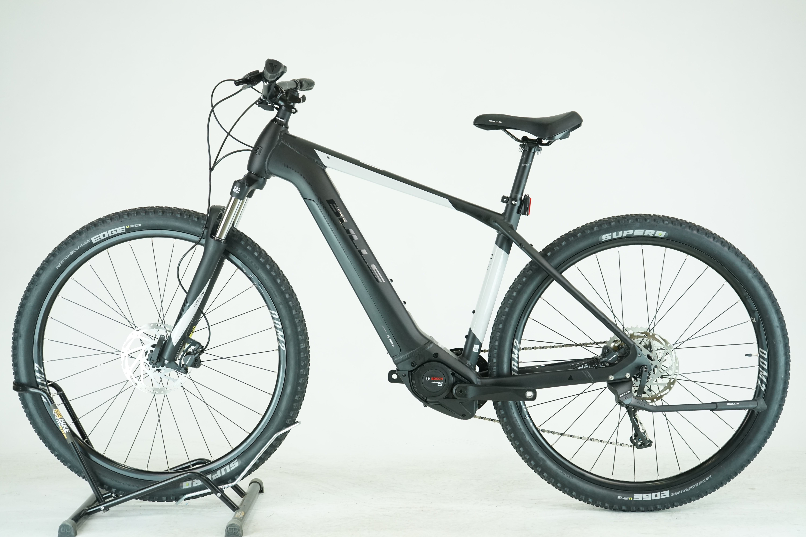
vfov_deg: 24.6
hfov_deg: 36.2
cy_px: 268
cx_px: 403
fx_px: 1231
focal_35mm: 55
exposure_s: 1/200
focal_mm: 55
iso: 1600
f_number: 5.6
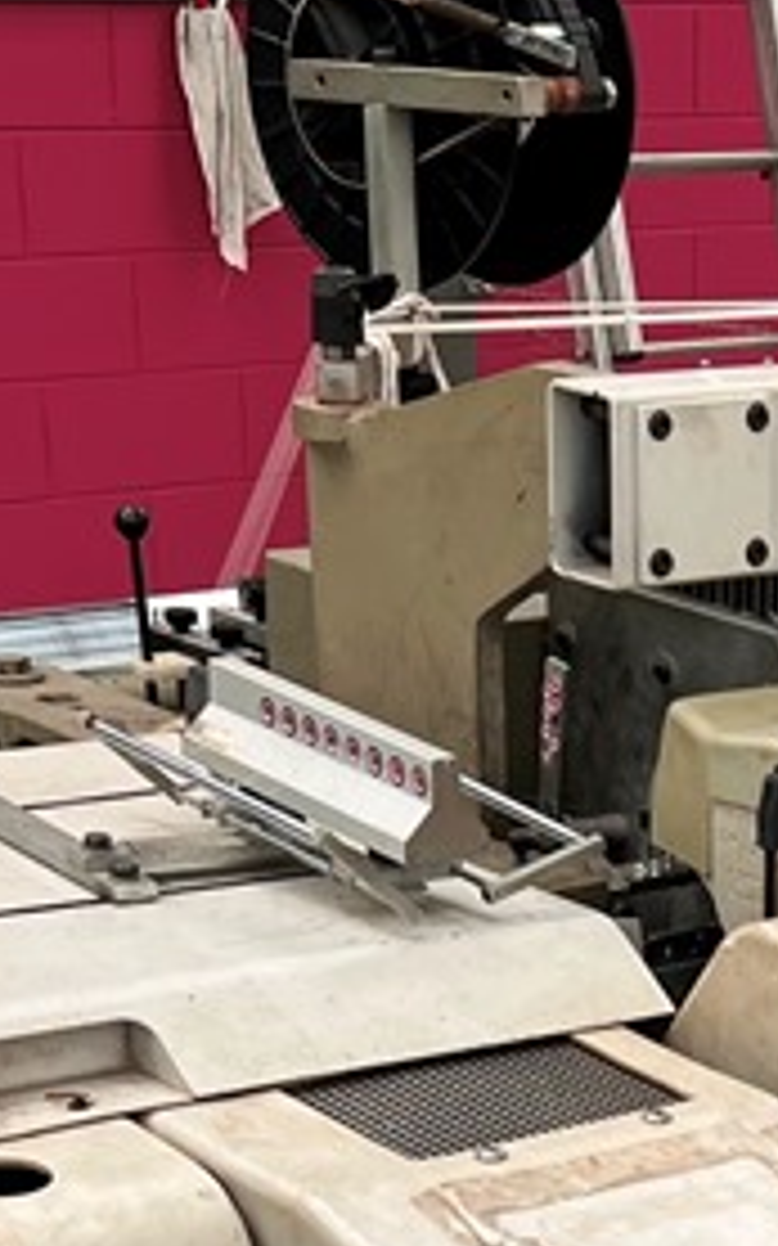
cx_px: 1052
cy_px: 1664
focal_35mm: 102
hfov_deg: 12.4
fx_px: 3462
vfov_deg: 18.8
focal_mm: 5.7
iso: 50
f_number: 1.5
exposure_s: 1/121
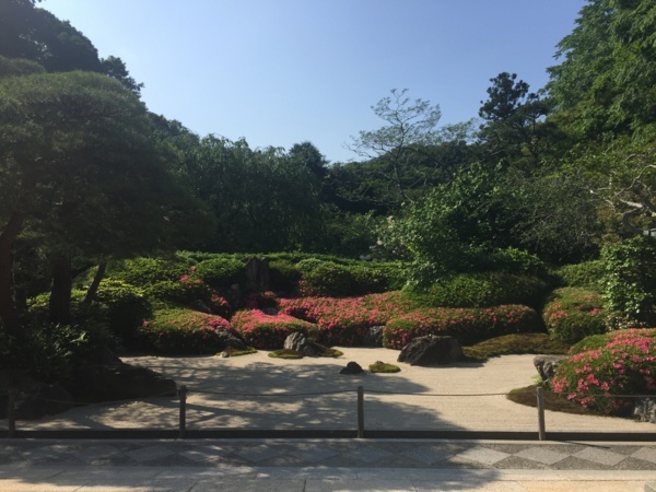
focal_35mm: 29
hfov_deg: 61.7
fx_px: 550
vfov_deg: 48.2
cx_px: 328
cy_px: 246
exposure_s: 1/1883
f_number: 2.2
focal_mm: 4.15
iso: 32
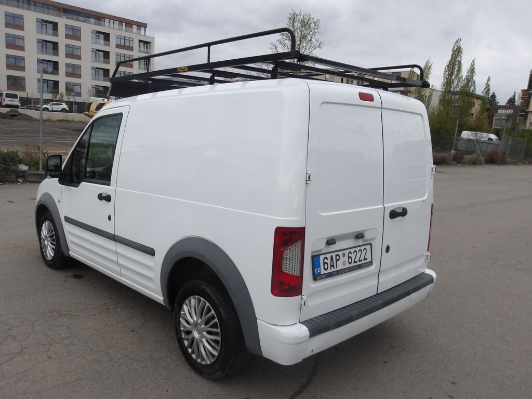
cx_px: 266
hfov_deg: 65.3
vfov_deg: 51.4
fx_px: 415
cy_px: 200
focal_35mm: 27
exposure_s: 1/611
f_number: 3
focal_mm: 4.9
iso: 100
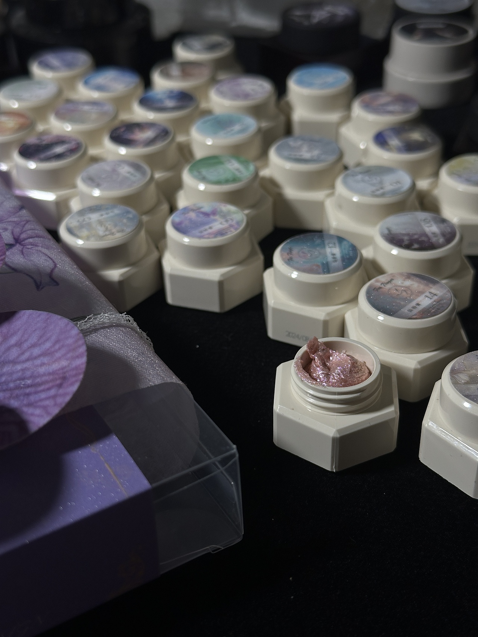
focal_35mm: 48
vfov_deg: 39.7
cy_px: 318
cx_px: 239
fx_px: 884
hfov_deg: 30.3
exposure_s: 1/791
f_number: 1.78
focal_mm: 6.86
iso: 64
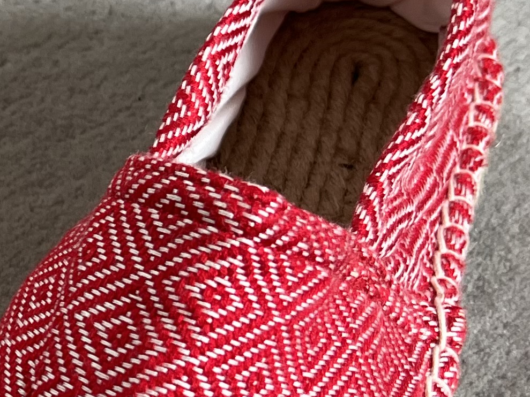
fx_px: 1623
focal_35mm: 106
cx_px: -197
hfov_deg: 17.2
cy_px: 300
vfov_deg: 13.9
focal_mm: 5.7
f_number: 1.5
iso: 125
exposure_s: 1/112
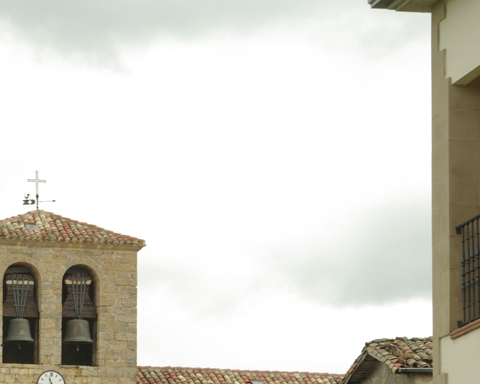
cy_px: 367
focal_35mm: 213
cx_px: -5
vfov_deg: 7.2
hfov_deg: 9.0
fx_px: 3030
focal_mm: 55
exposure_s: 1/250
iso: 200
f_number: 9.5
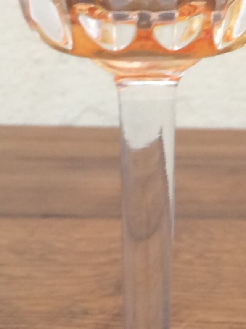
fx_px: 1043
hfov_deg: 12.8
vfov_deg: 17.8
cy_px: 76
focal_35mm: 110
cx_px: 354
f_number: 2.2
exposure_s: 1/30
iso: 50
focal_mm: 4.15
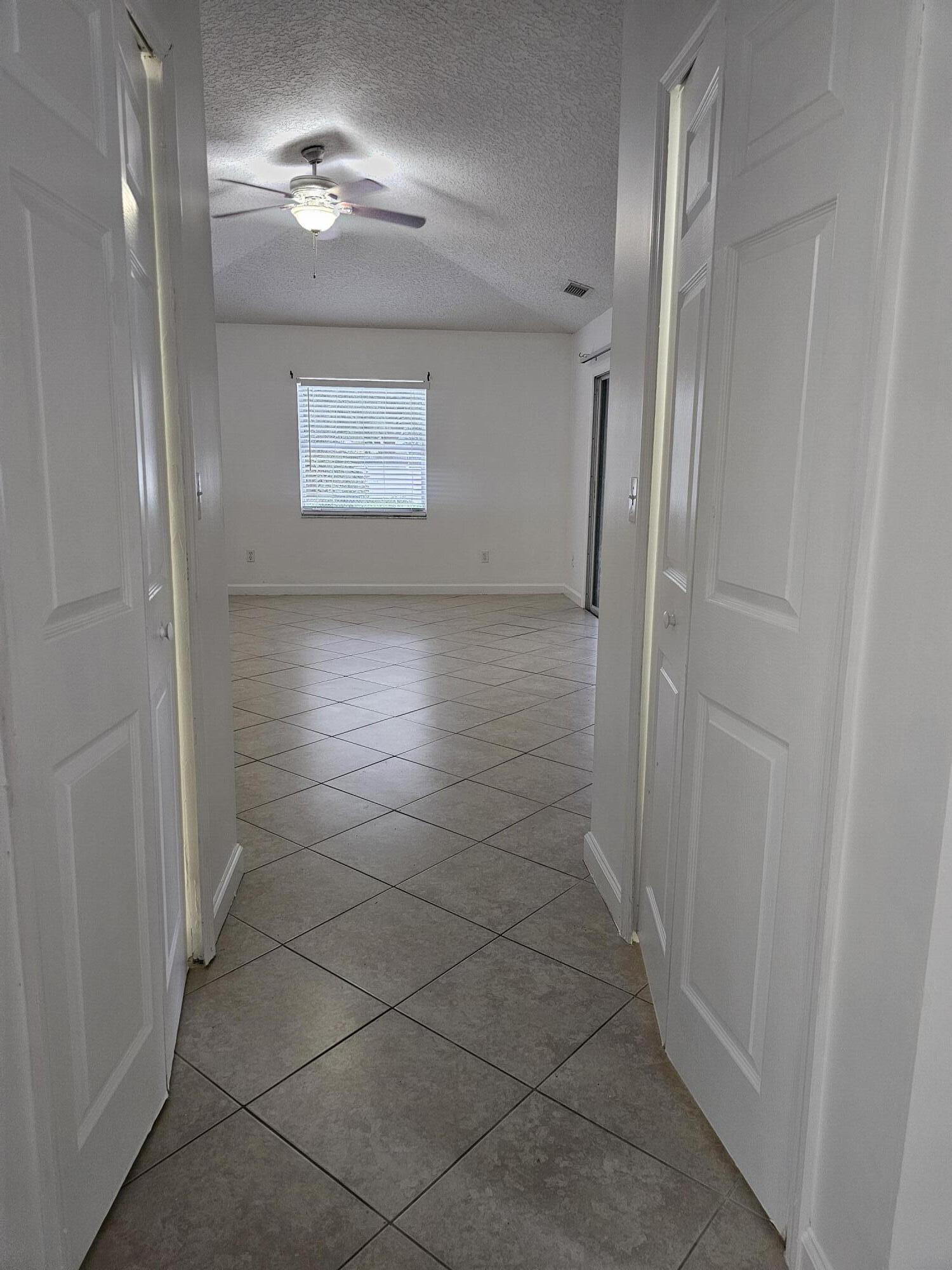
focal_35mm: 23
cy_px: 635
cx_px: 476
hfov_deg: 58.9
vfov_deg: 73.9
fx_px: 843
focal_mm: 6.3
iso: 400
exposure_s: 1/120
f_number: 1.7
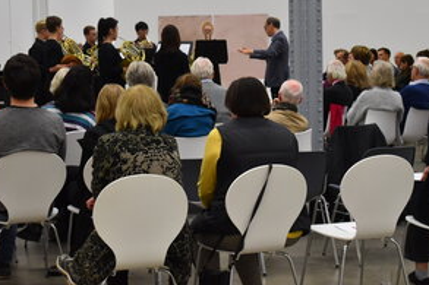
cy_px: 85
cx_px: 265
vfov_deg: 16.4
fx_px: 988
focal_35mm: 83
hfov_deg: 24.4
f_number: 4.8
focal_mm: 36
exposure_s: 1/60
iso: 1100
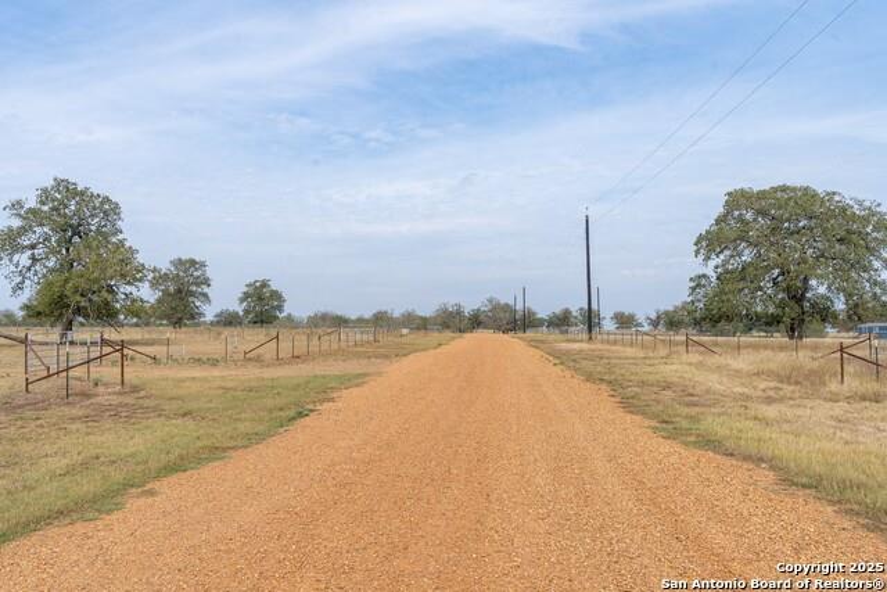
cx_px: 444
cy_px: 296
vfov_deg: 42.3
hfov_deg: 60.3
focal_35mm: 31
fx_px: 764
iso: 100
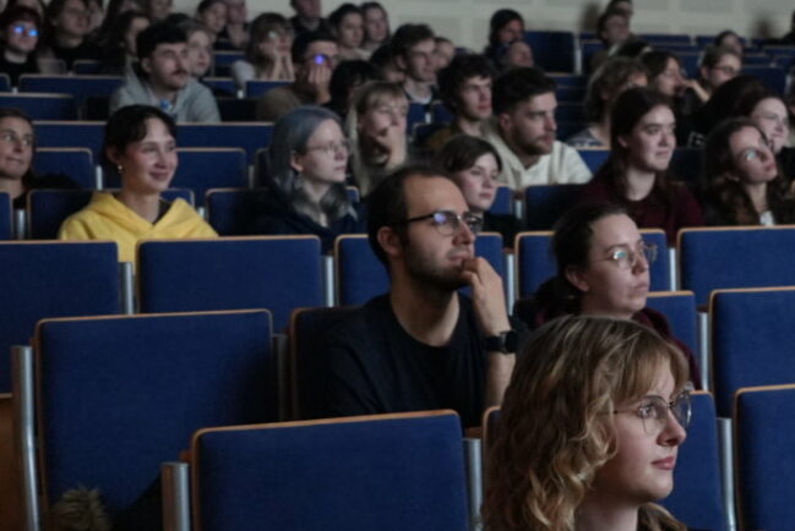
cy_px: 311
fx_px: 2073
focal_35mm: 94
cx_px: 625
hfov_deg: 21.5
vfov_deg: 14.6
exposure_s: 1/8
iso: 2500
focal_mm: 26.5
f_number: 2.8
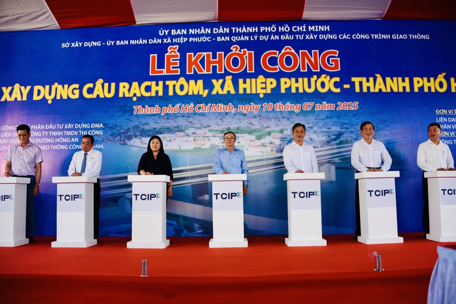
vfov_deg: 46.5
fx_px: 355
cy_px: 152
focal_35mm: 28
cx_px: 228
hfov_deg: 65.4
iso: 360
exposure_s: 1/320
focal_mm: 28
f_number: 3.5
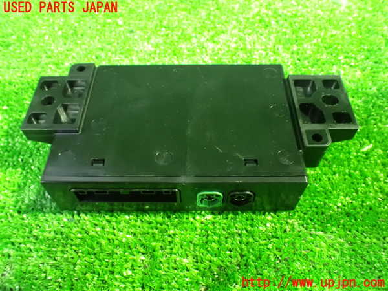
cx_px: 194
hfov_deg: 60.0
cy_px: 146
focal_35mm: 30
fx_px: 336
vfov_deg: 46.8
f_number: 2.3
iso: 1600
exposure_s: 1/20
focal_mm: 5.4
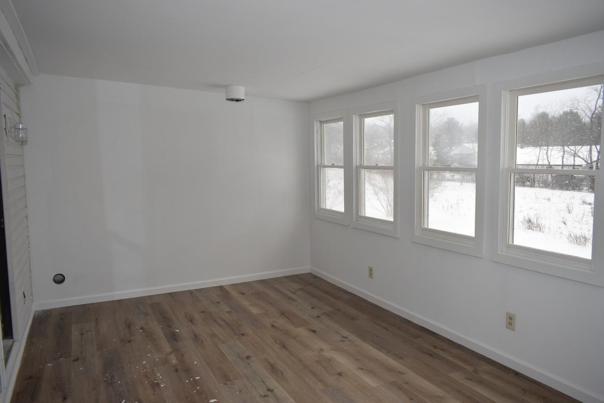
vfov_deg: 47.9
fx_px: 453
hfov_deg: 67.4
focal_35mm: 27
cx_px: 302
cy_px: 202
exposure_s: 1/125
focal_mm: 18
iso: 220
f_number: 5.6
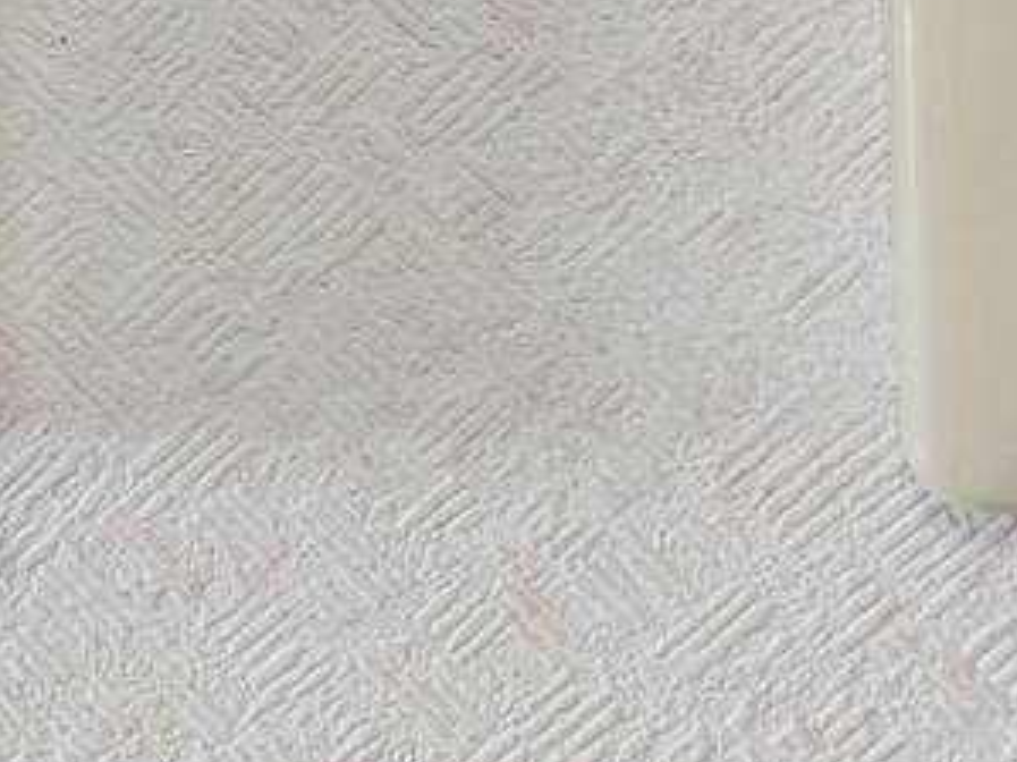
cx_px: -605
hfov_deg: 20.7
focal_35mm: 77
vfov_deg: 18.2
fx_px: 2261
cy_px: -139
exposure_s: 1/24
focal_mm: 5.23
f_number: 1.8
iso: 64
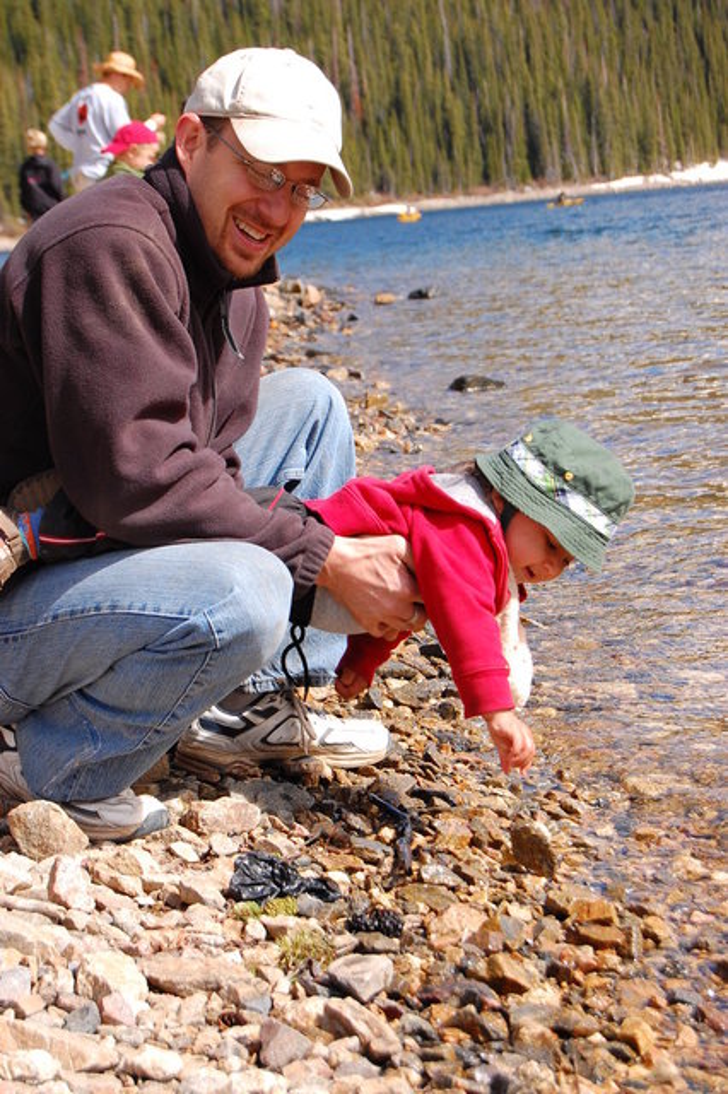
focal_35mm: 82
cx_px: 364
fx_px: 2505
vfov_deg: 24.6
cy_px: 547
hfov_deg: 16.5
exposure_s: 1/400
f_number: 10
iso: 400
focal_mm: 55
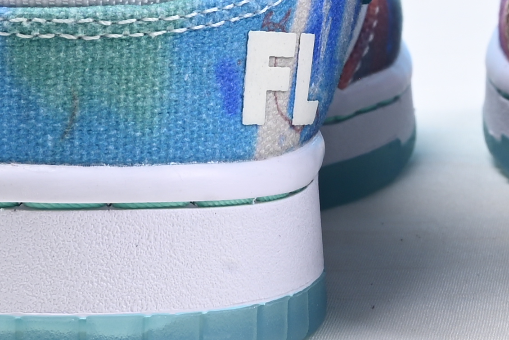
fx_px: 3083
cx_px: 405
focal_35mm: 218
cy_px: -530
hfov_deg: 9.4
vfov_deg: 6.0
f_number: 16
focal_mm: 41
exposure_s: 1/2
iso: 100
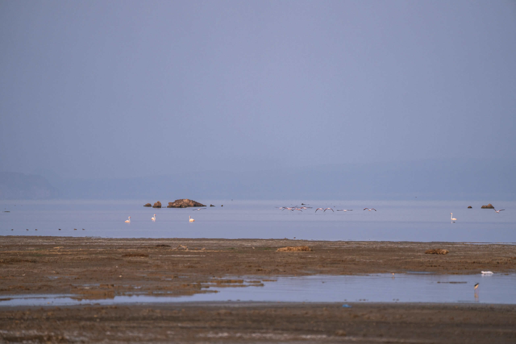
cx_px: 258
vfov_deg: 3.4
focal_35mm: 400
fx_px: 5733
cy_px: 172
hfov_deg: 5.2
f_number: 5.6
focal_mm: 400
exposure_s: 1/500
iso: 500
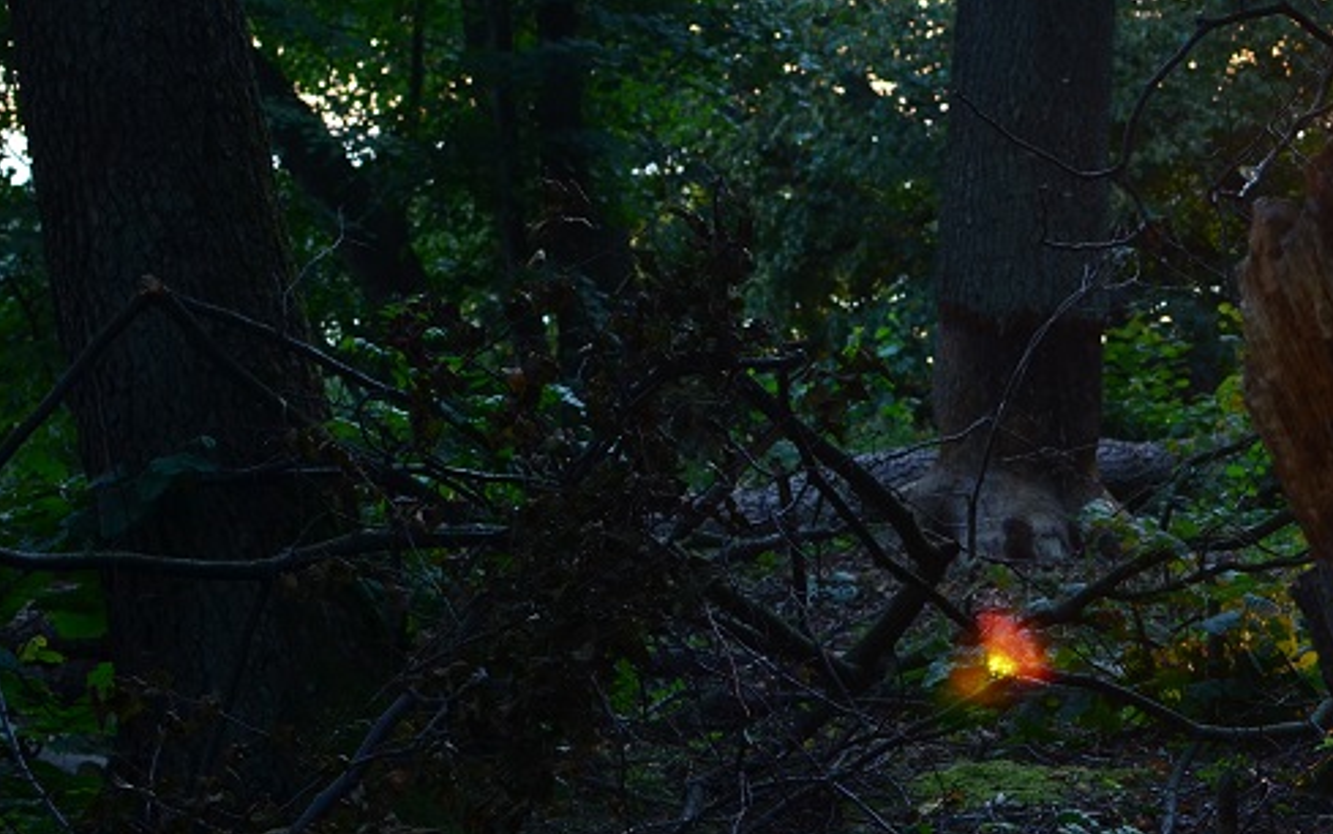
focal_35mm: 109
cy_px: 369
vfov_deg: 12.0
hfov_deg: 18.6
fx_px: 3963
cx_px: 1307
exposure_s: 1/80
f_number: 4.5
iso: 400
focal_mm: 35
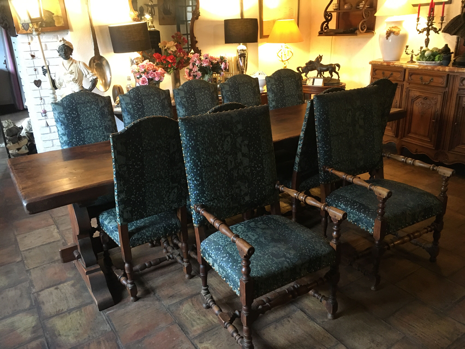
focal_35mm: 29
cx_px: 232
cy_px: 174
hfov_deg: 61.7
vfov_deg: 48.2
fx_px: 390
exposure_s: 1/17
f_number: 2.2
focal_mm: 4.15
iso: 200
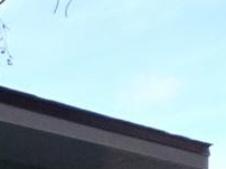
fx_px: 672
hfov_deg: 10.9
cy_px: 370
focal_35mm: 103
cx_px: -478
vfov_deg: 12.2
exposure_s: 1/414
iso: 50
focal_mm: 2.2
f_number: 2.2
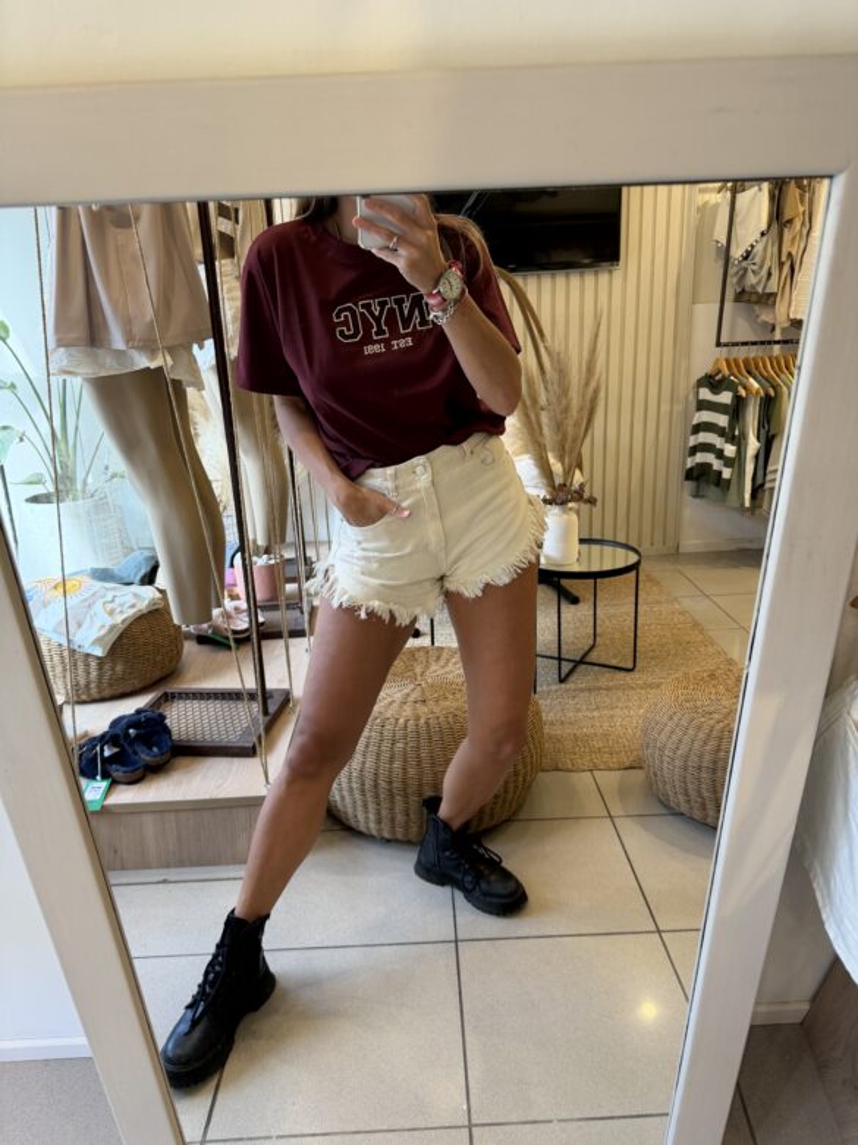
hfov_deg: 56.8
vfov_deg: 71.6
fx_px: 793
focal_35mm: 24
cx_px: 429
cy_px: 572
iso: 160
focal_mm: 6.76
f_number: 1.78
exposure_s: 1/100
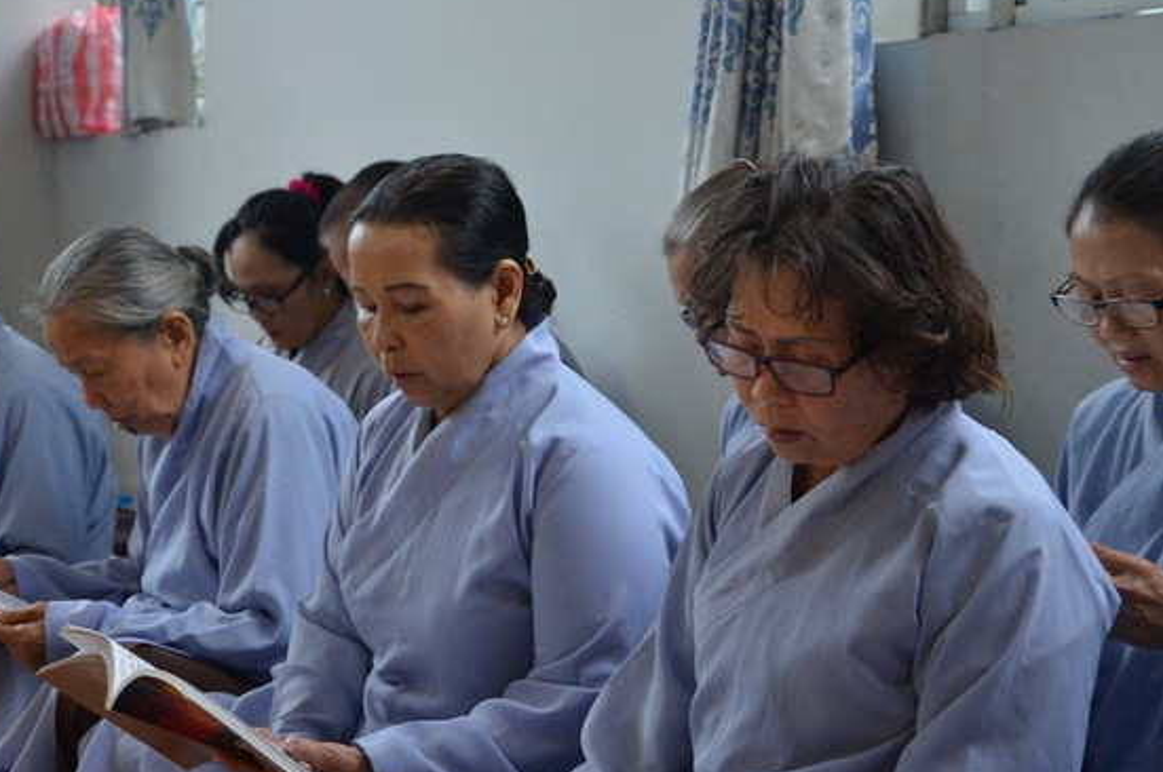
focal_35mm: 80
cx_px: 485
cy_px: 339
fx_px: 2568
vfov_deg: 17.1
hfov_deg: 25.5
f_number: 4.8
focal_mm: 45
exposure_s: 1/40
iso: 640
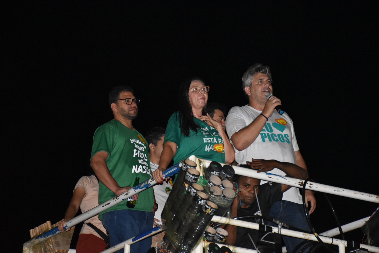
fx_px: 1184
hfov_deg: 18.2
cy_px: 126
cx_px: 190
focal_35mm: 112
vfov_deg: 12.2
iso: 3200
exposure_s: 1/100
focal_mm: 75
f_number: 5
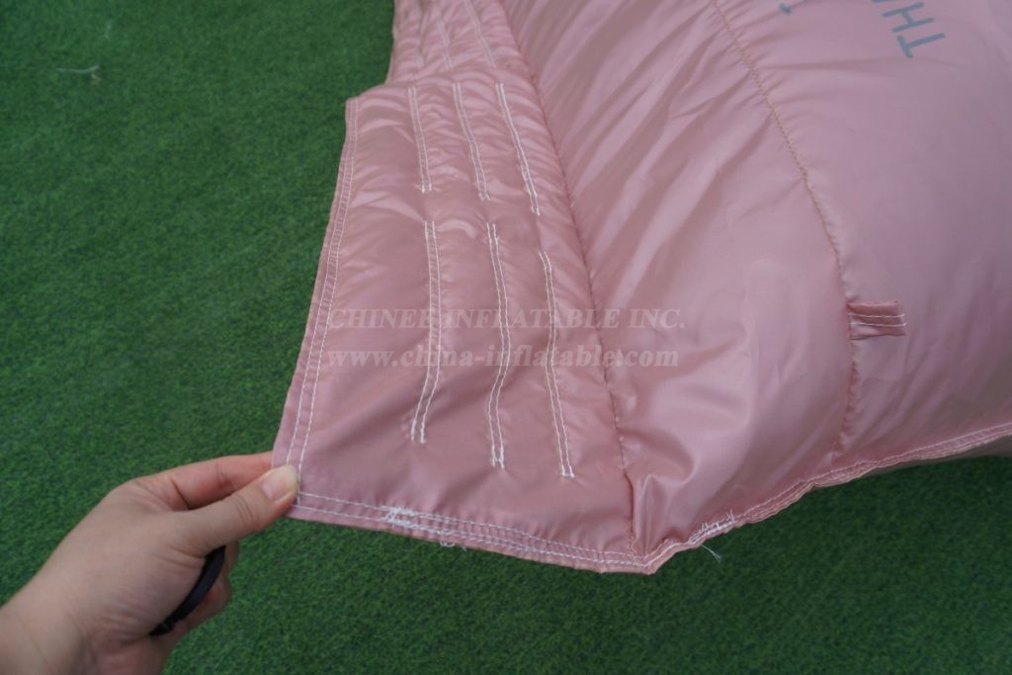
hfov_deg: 73.7
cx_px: 506
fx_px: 675
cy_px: 338
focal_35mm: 24
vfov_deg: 53.1
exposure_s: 1/800
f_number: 5
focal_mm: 16
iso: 100
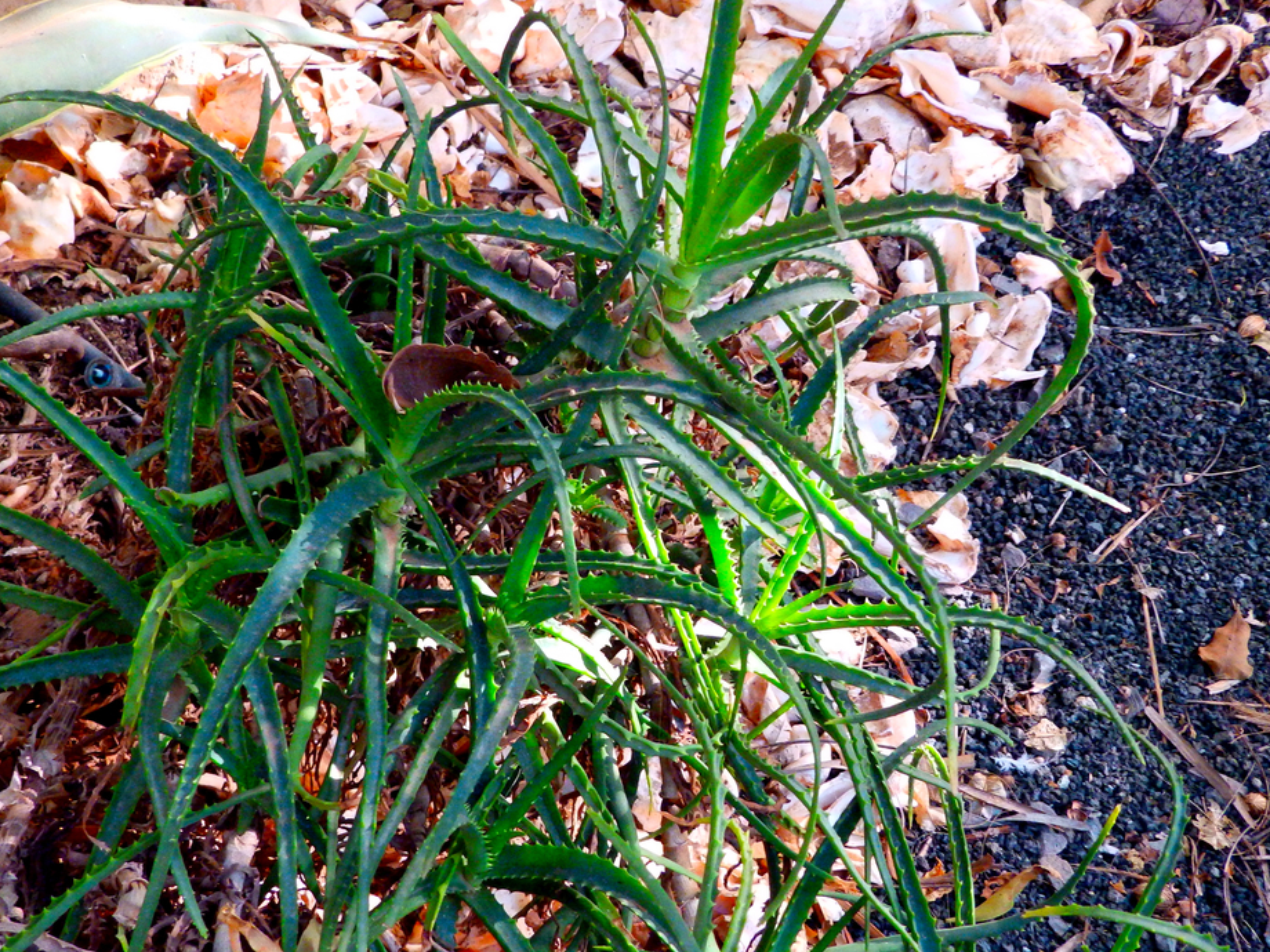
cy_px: 542
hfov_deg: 33.8
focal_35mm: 57
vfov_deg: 25.6
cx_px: 576
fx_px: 2091
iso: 640
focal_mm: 8.2
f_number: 4.2
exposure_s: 1/40
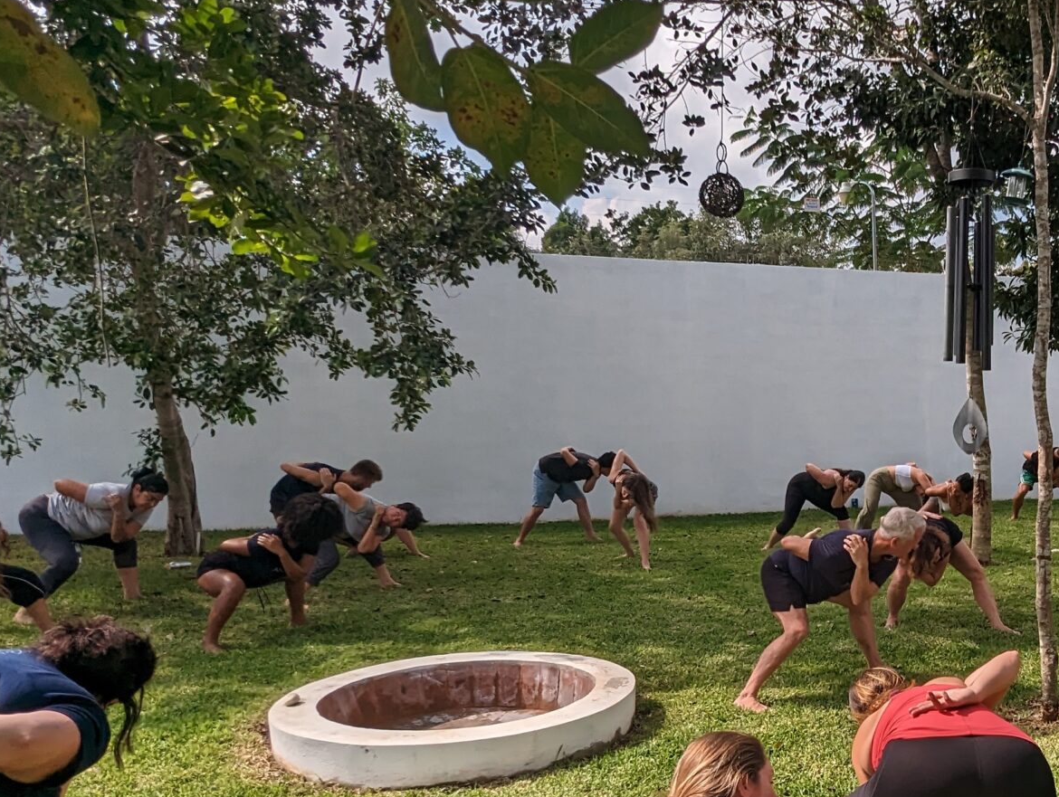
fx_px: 1072
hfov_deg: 48.3
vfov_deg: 40.2
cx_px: 908
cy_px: 545
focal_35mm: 35
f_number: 2.2
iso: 47
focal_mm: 2.35
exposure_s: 1/1898
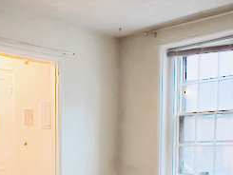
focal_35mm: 53
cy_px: 166
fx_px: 357
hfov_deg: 35.6
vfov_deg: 26.4
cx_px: 69
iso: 1600
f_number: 1.8
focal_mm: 1.57
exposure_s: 1/30
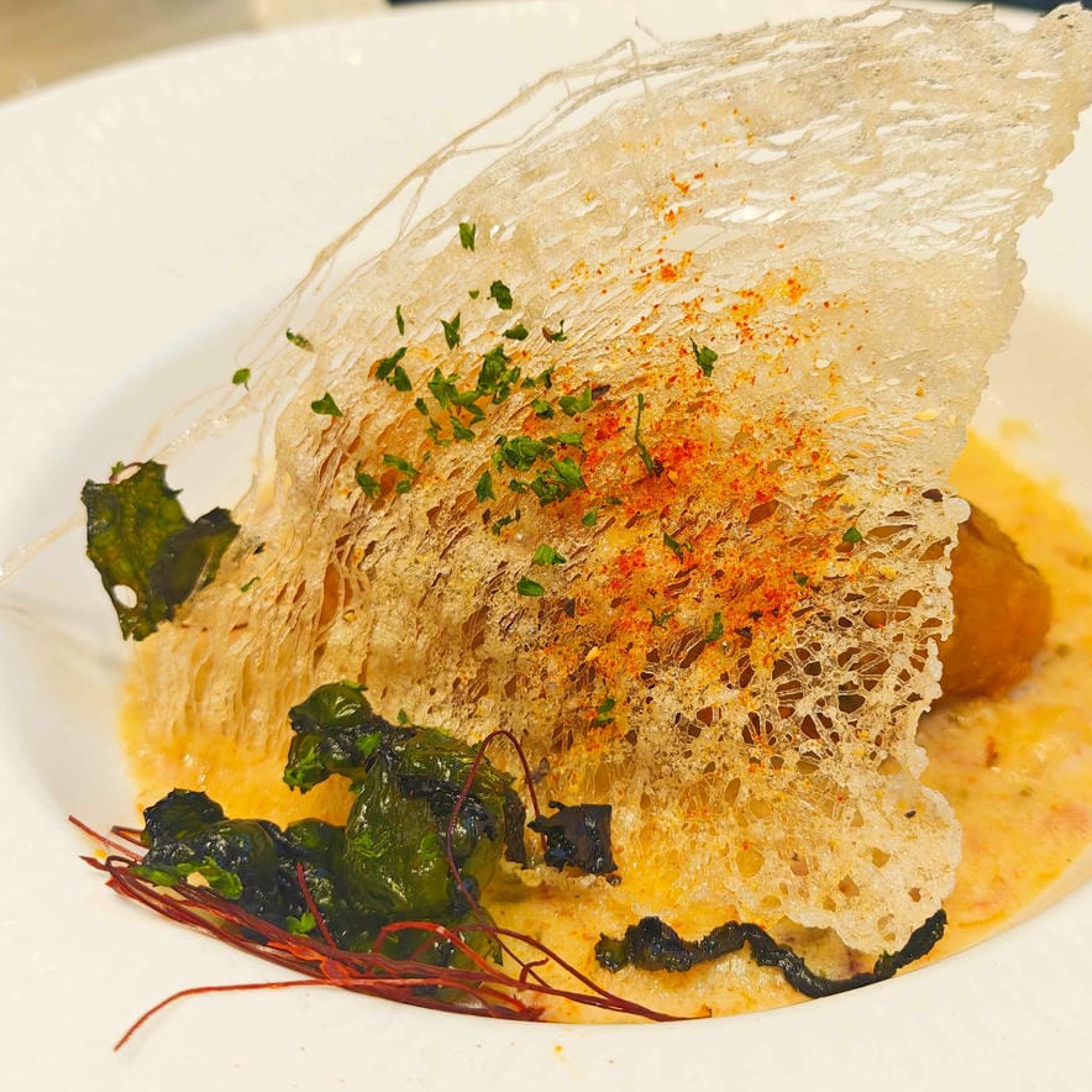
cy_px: 547
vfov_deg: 40.0
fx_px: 1499
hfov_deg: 39.9
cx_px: 653
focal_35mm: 42
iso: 640
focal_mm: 8.72
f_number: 2.8
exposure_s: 1/120
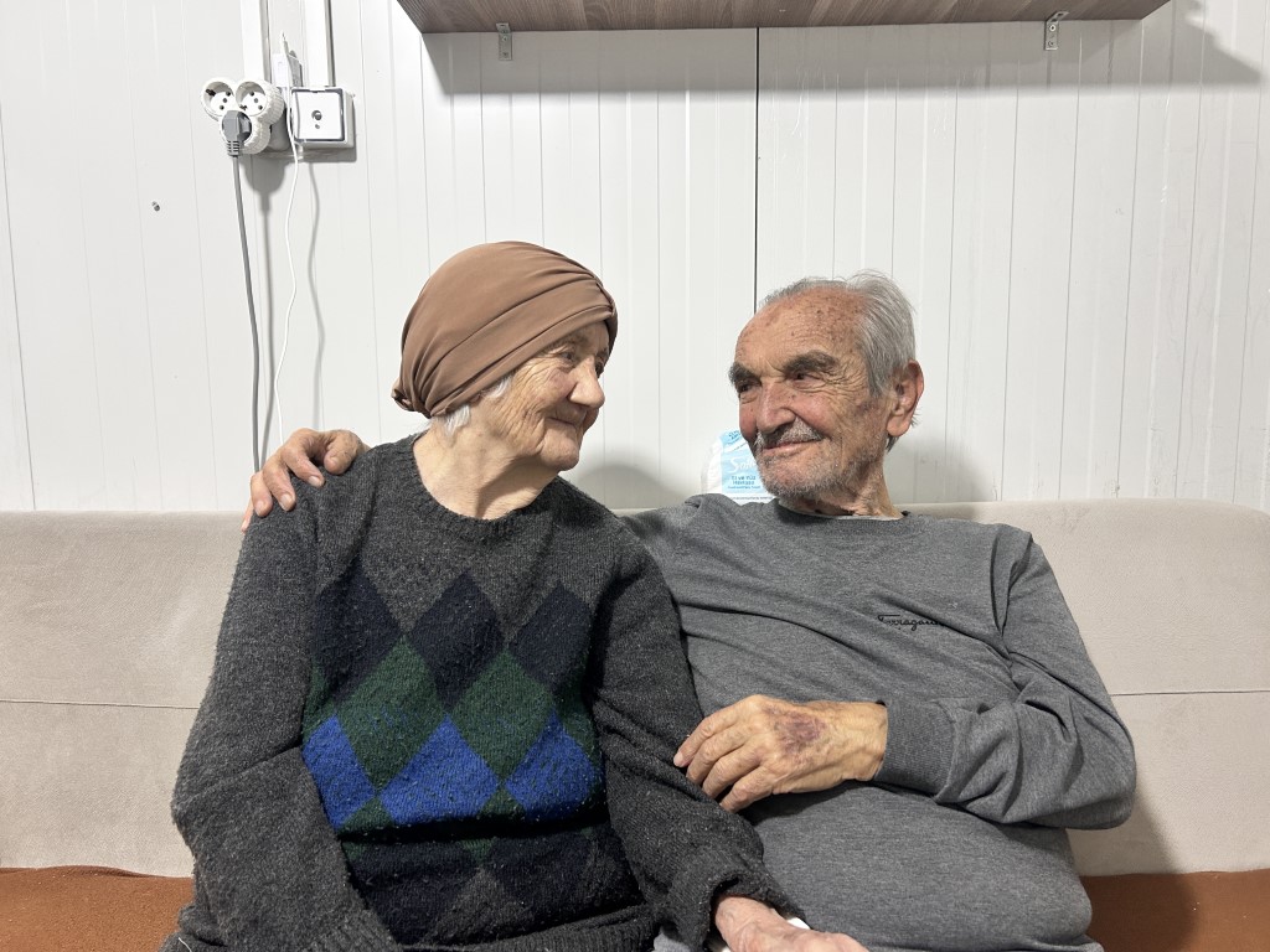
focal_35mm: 26
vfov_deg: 53.1
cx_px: 635
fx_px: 954
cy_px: 476
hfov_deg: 67.3
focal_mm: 5.7
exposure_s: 1/50
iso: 125
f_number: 1.5
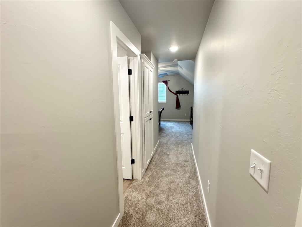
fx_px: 122
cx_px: 151
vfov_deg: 85.7
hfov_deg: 102.1
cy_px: 114
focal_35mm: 14
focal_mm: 2.22
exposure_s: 1/120
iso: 250
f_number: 2.2
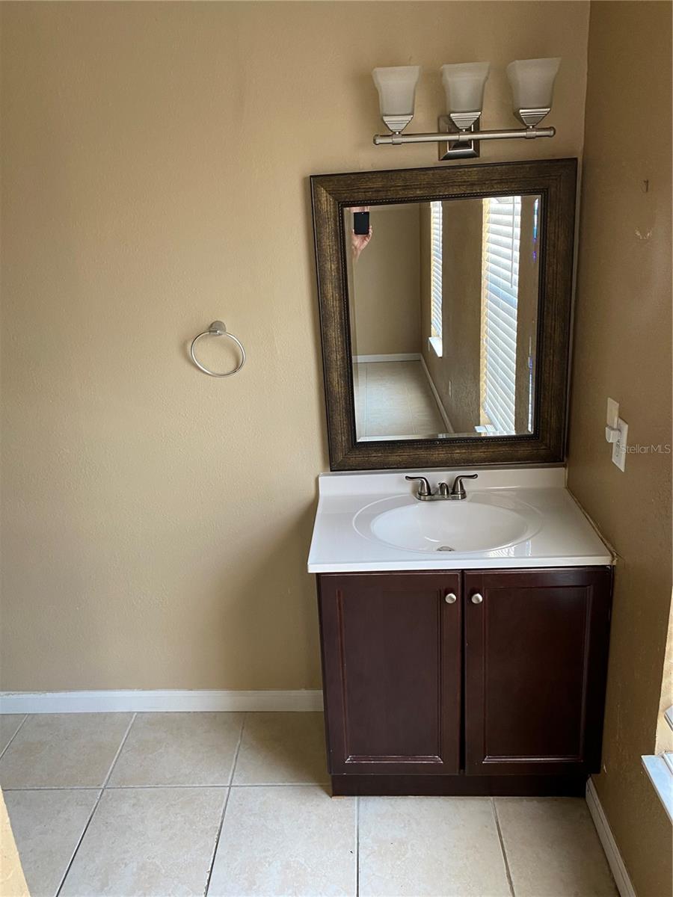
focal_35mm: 26
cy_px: 448
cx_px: 336
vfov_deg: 67.3
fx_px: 674
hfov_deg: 53.1
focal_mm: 4.25
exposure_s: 1/60
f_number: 1.8
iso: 125
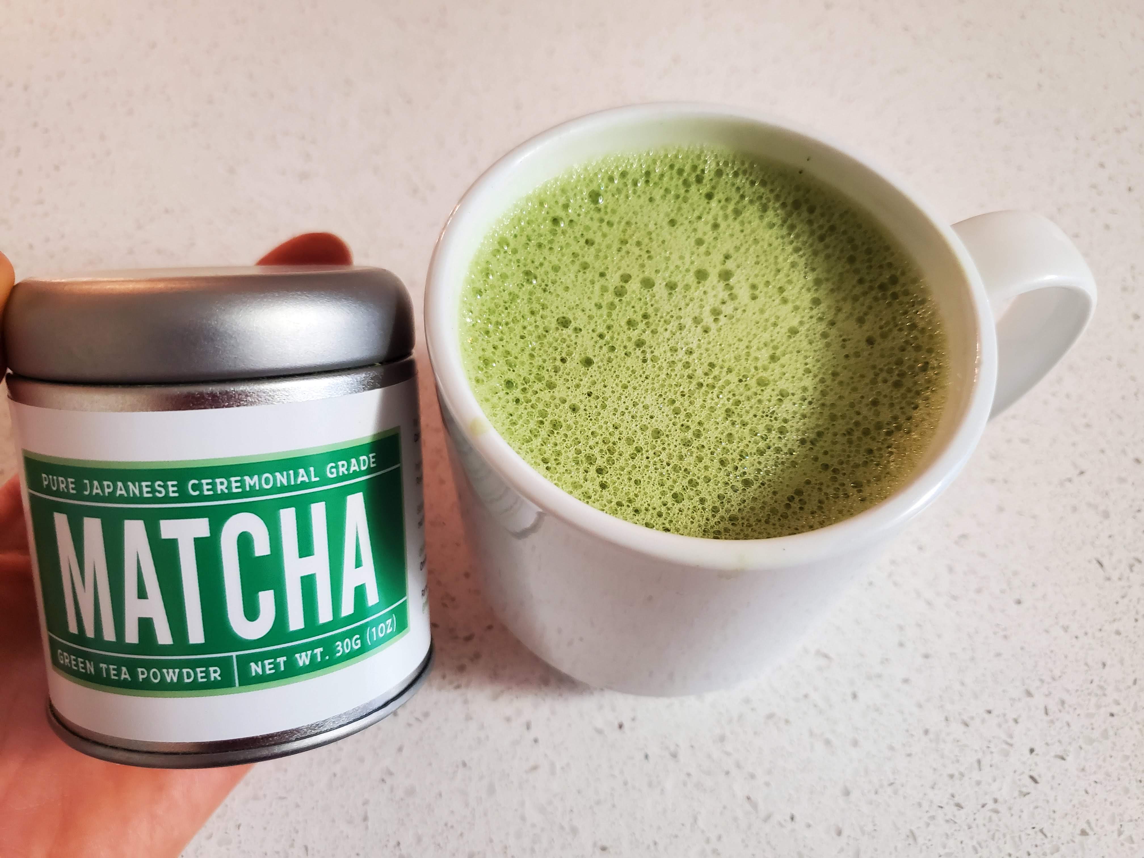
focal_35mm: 26
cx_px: 572
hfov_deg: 67.3
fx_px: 859
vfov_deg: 53.1
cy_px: 429
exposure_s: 1/39
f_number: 1.5
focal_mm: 4.3
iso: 250
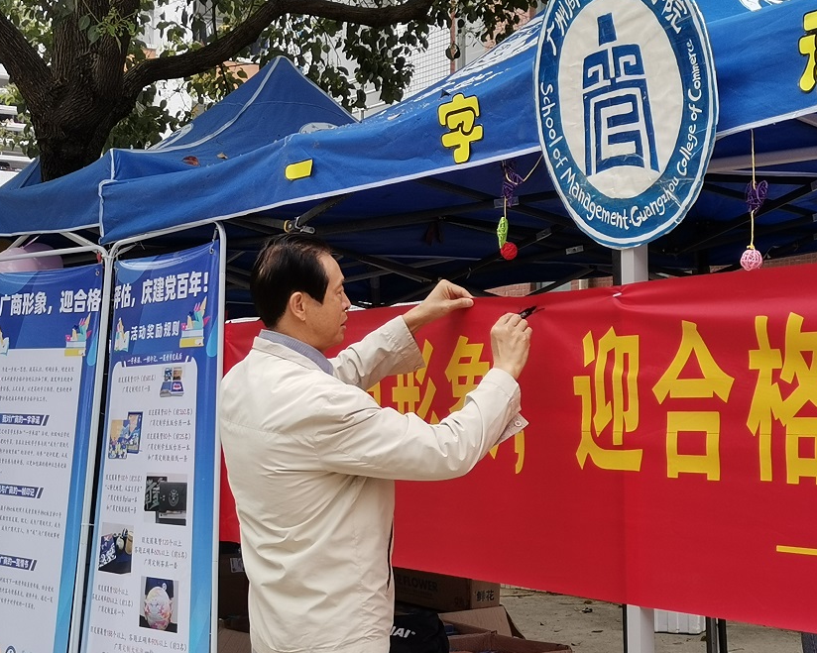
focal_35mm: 64
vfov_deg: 23.8
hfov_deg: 29.6
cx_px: 400
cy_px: 328
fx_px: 1547
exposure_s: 1/221
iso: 50
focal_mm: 4.75
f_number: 1.8
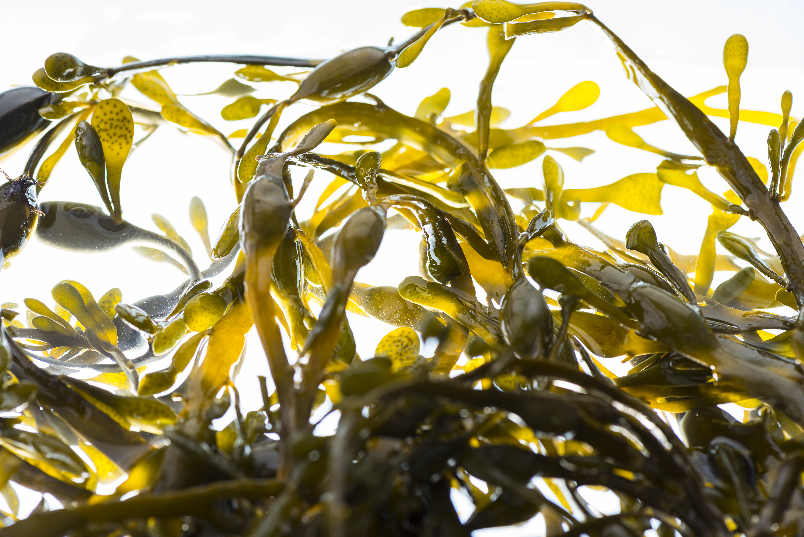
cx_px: 402
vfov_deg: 13.1
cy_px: 268
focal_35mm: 105
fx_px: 2346
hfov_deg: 19.5
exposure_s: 1/200
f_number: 8
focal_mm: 105
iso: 64
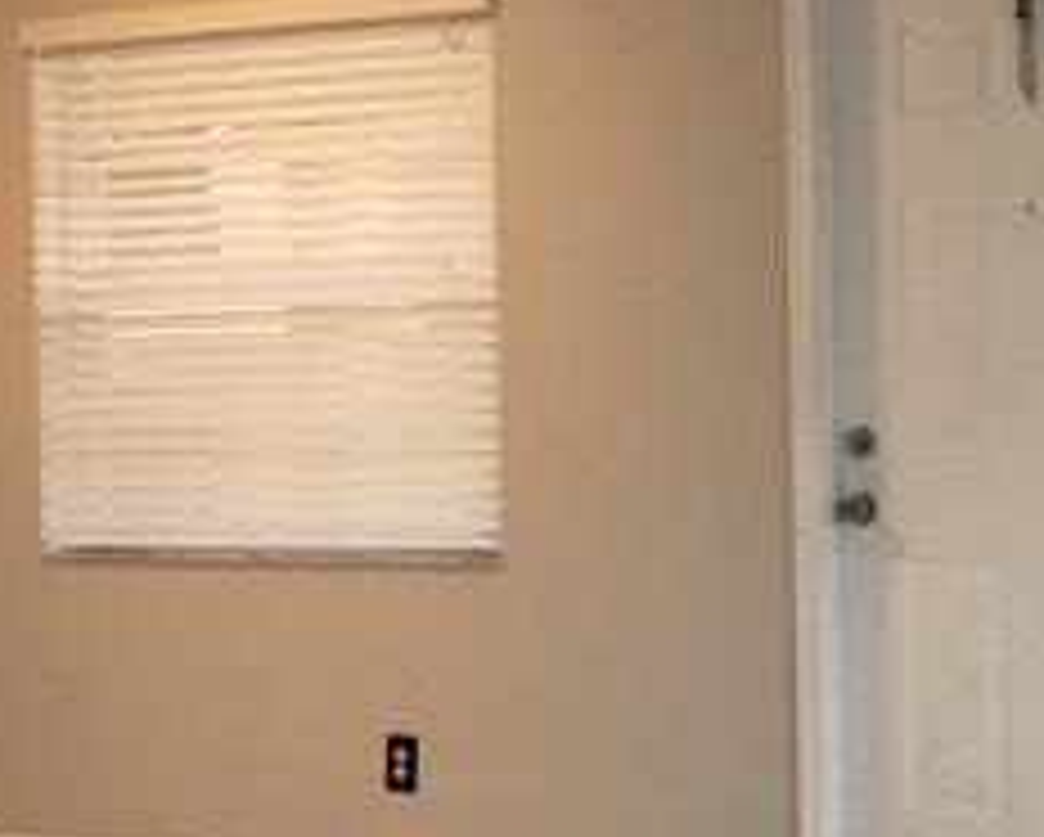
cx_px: 1264
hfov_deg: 22.4
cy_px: 630
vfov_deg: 19.5
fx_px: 2412
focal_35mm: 78
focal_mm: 4.15
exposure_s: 1/30
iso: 40
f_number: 2.2
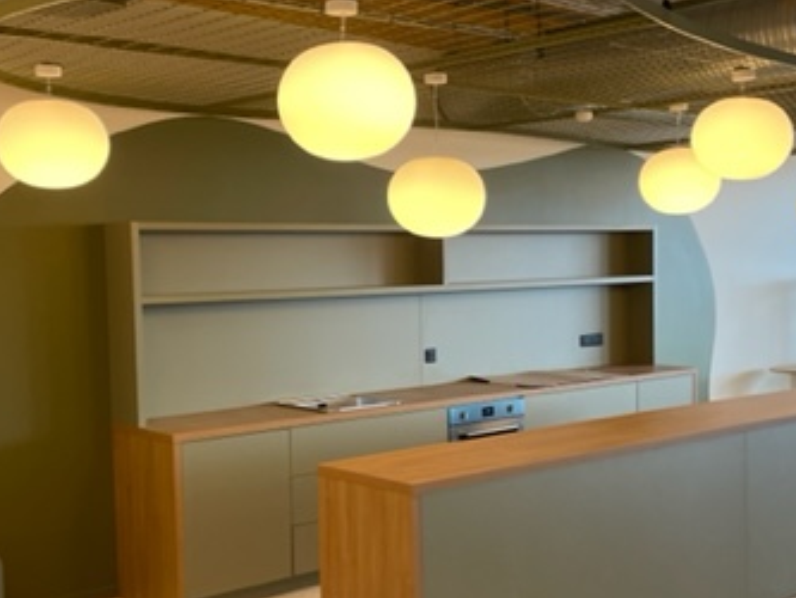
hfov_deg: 38.0
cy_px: 335
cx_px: 471
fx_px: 1150
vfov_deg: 29.1
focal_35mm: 50
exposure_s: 1/100
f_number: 1.6
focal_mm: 4.2
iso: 100
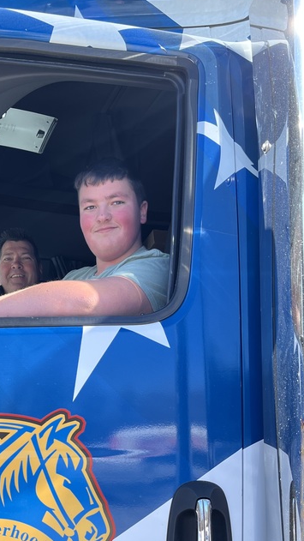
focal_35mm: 46
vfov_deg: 43.8
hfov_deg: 25.5
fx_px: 659
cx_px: 59
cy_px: 371
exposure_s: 1/487
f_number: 1.6
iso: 50
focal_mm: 5.1
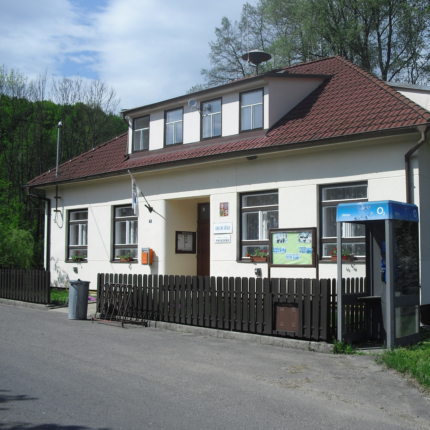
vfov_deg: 39.2
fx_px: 604
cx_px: 255
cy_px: 217
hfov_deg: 39.0
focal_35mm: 43
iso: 64
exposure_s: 1/200
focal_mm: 6.3
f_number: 7.8
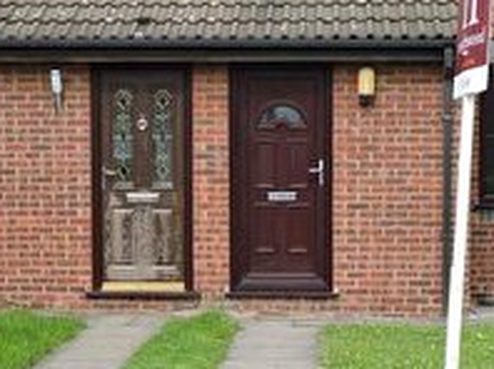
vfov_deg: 17.3
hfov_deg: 23.0
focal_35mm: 85
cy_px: 246
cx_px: 282
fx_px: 1212
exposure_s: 1/640
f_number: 3
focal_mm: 4.3
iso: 100
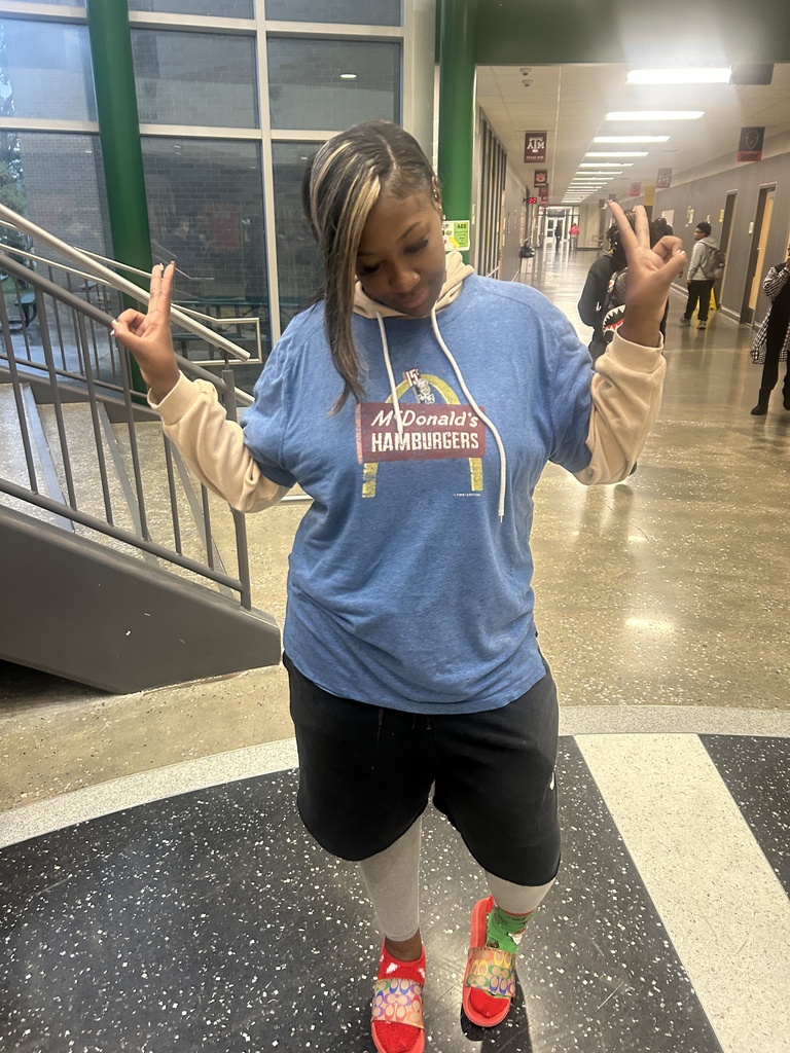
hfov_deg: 53.1
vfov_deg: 67.3
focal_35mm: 26
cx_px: 395
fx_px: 791
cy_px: 526
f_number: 1.5
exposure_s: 1/60
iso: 250
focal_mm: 5.7
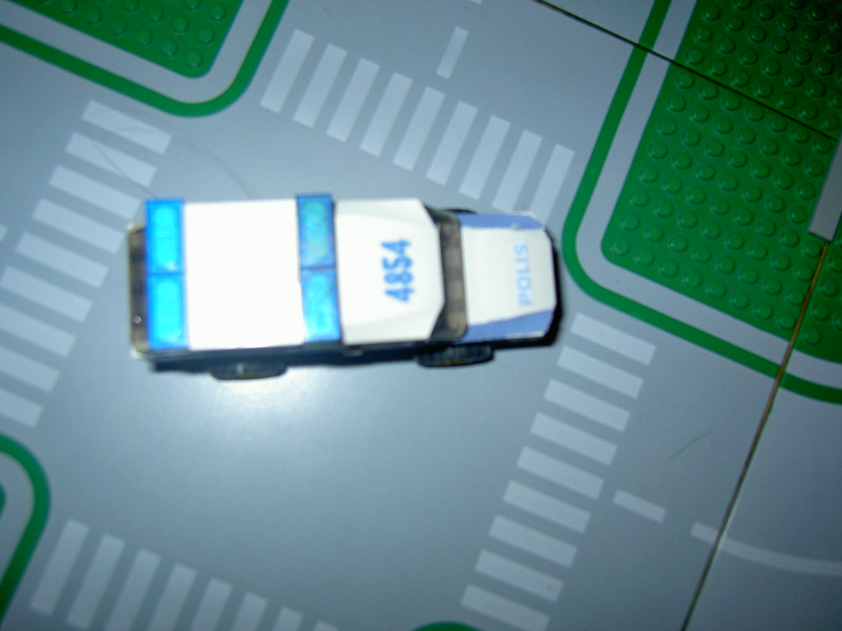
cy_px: 316
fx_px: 827
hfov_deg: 54.0
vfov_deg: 41.8
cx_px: 421
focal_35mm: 34
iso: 100
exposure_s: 1/60
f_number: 2.8
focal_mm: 5.6
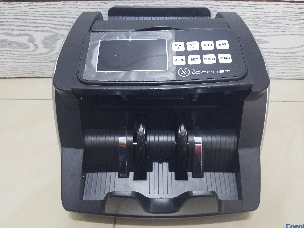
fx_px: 237
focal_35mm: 27
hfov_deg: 65.3
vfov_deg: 51.4
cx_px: 158
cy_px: 113
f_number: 1.7
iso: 200
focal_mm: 4.2
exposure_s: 1/12
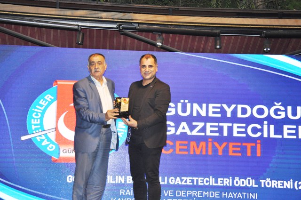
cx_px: 150
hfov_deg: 28.1
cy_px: 100
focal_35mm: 72
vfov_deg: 18.9
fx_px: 601
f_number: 5
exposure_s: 1/200
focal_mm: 48
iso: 1250
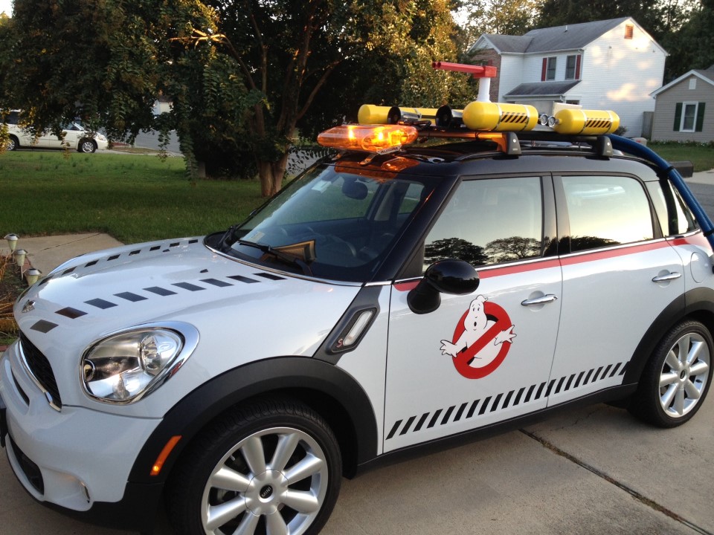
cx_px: 357
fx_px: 722
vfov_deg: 40.7
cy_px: 268
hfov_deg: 52.6
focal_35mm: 35
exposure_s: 1/120
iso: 50
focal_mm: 4.28
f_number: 2.4
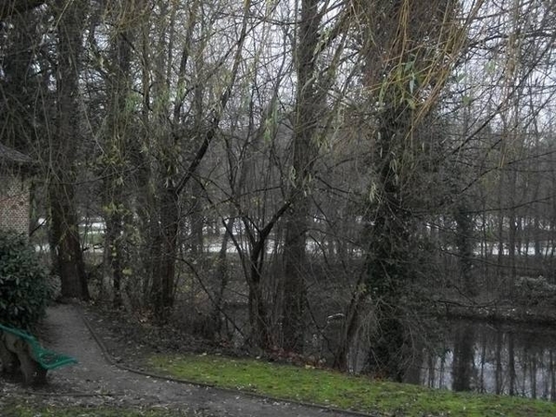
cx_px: 278
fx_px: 803
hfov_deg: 38.2
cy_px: 208
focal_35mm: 50
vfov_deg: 29.1
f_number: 3.6
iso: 640
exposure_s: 1/160
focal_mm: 8.8
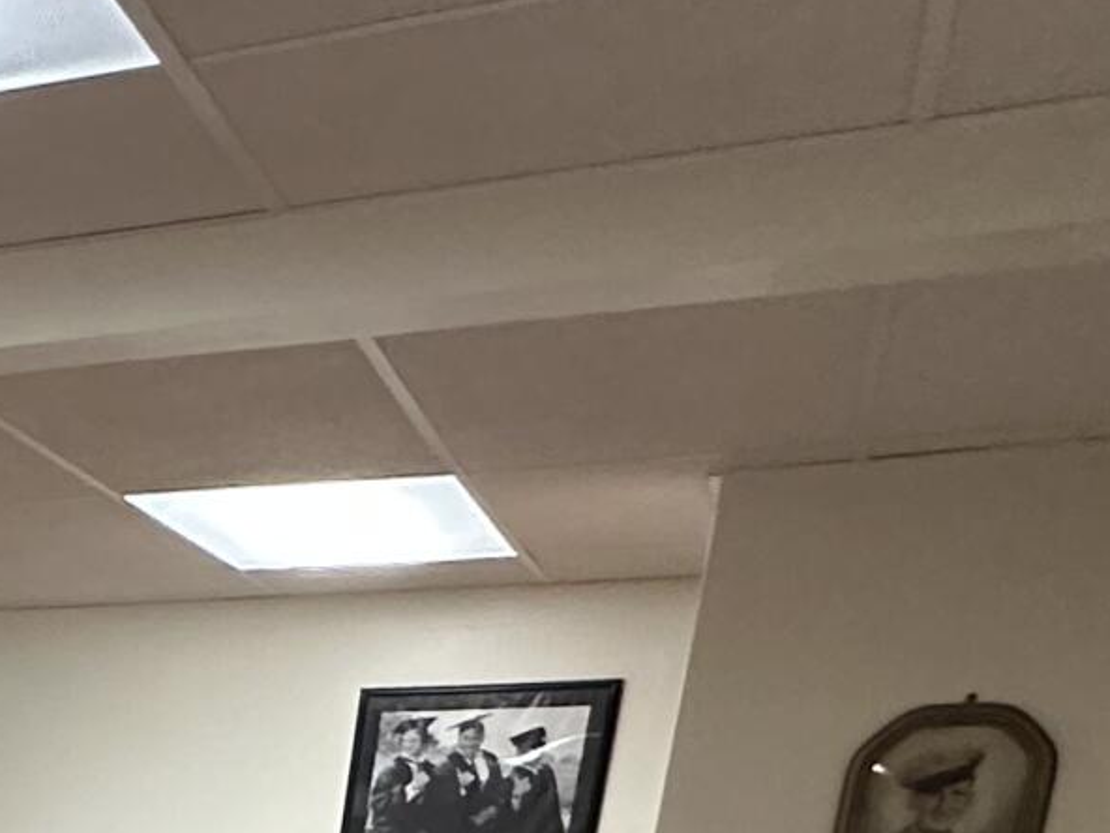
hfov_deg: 20.4
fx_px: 2277
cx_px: -829
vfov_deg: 16.8
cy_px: 1550
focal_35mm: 71
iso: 320
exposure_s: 1/60
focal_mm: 2.22
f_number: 2.2
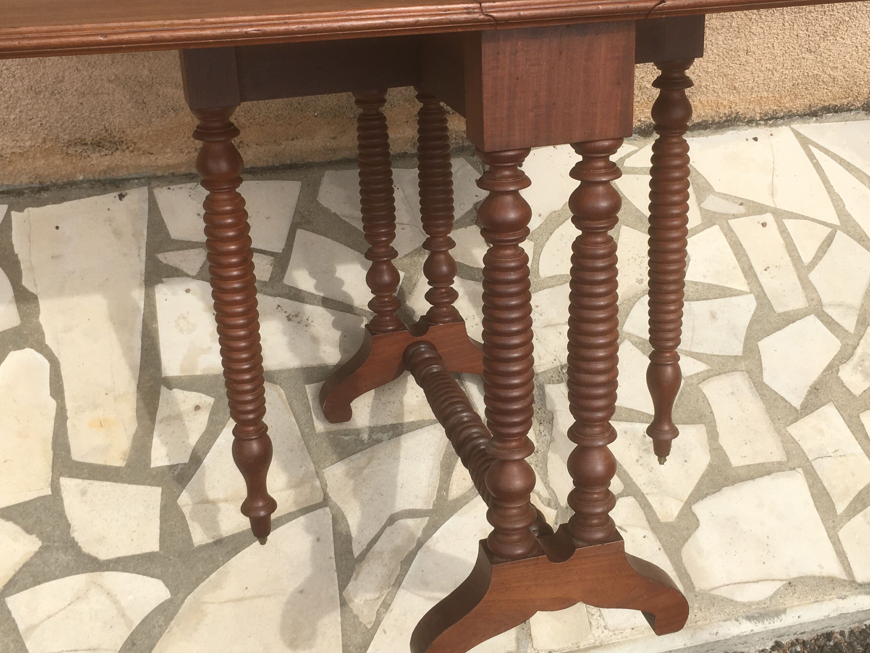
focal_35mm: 44
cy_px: 296
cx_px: 464
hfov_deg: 42.9
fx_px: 1106
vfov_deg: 32.9
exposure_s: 1/999
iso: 25
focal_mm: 4.15
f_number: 2.2
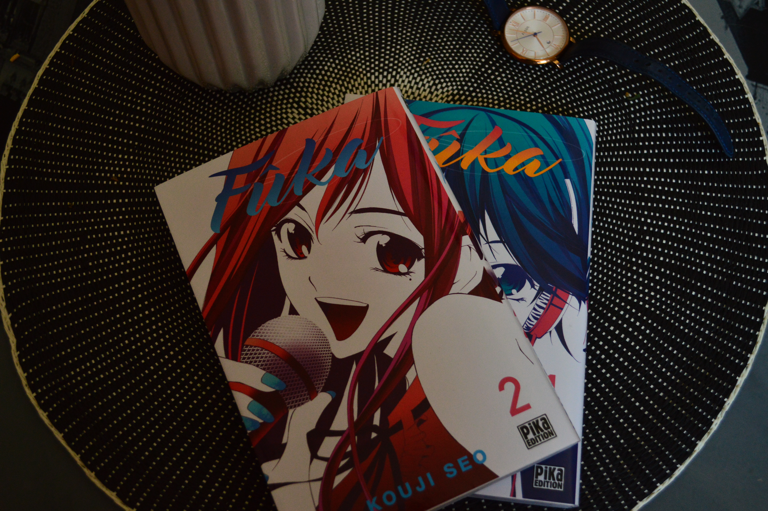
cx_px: 384
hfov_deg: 46.4
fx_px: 895
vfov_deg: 31.8
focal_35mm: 42
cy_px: 256
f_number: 4.5
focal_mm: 28
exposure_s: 1/60
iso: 800
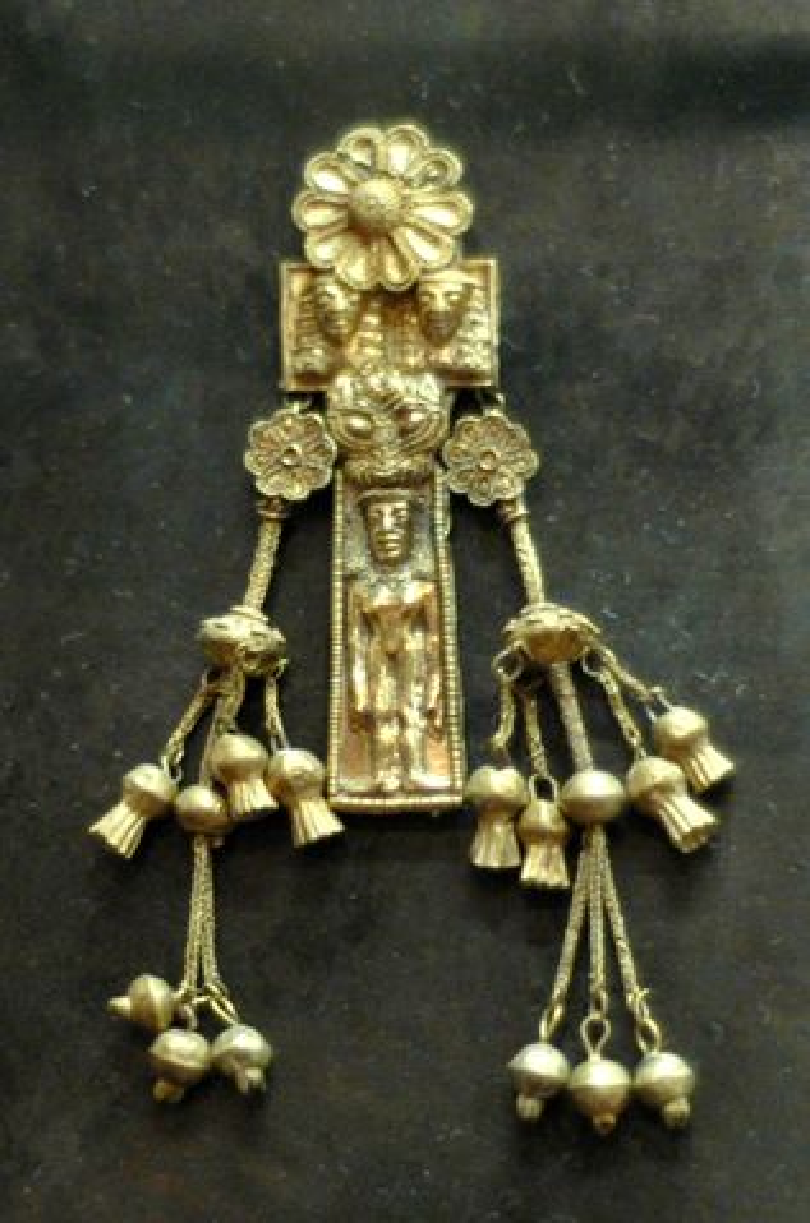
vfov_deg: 27.1
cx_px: 405
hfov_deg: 18.1
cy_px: 612
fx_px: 2544
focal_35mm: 75
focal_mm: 50
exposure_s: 1/40
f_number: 2
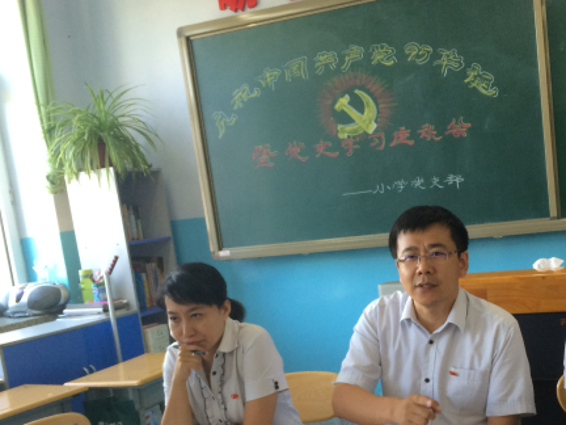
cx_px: 405
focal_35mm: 43
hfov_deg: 42.8
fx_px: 703
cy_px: 300
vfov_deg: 33.1
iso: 64
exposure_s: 1/33
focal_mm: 4.15
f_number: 2.2
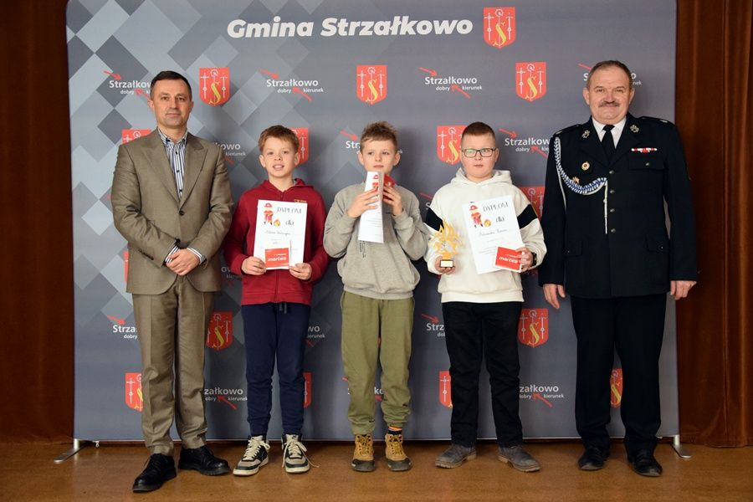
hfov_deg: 51.3
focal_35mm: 38
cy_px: 251
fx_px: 784
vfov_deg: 35.5
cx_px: 376
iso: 1400
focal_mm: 25
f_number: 4
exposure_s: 1/60
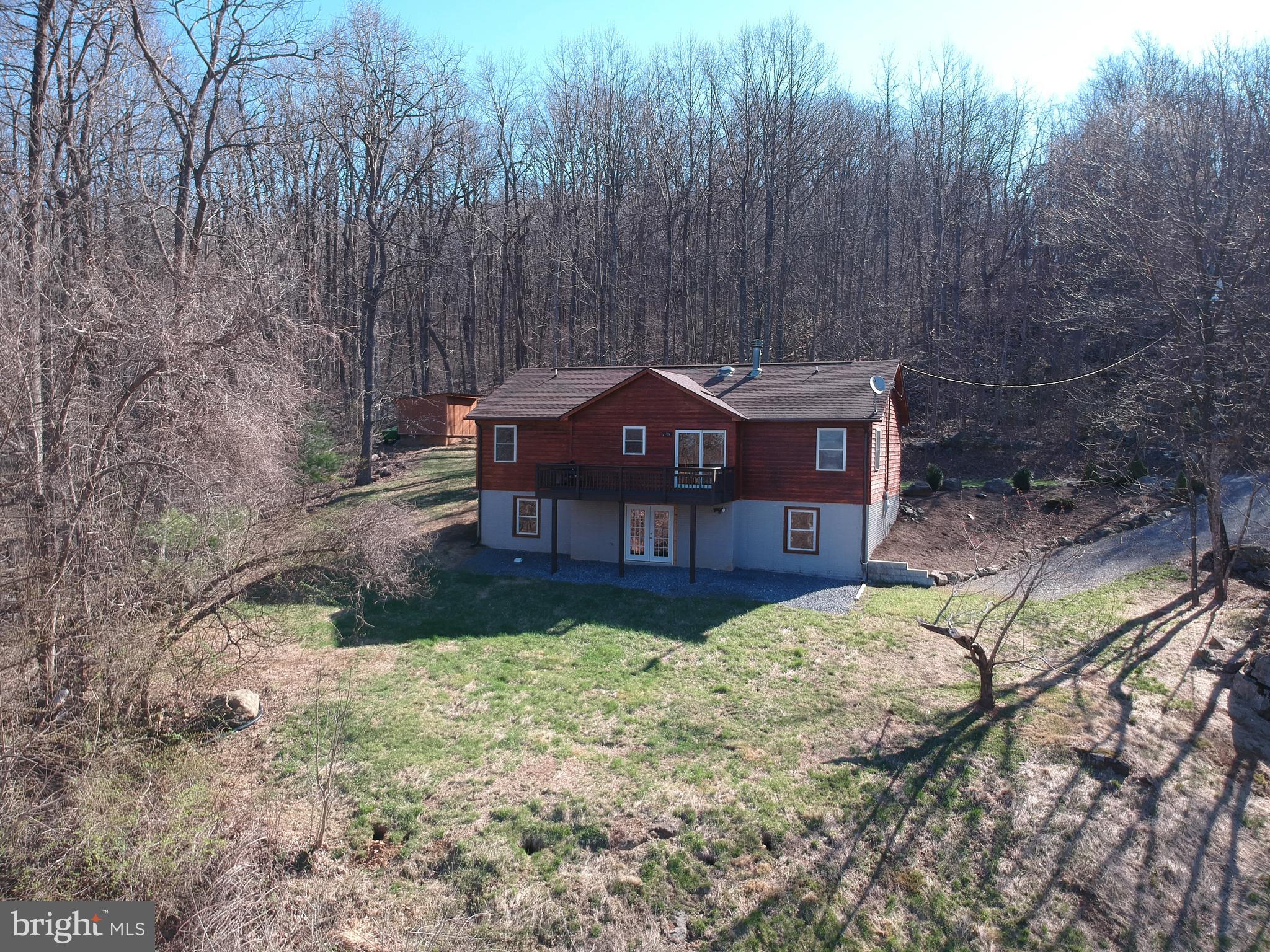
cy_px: 476
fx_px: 917
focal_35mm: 25
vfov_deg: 54.9
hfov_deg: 69.4
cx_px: 635
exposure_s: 1/400
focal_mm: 4.49
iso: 100
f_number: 2.6
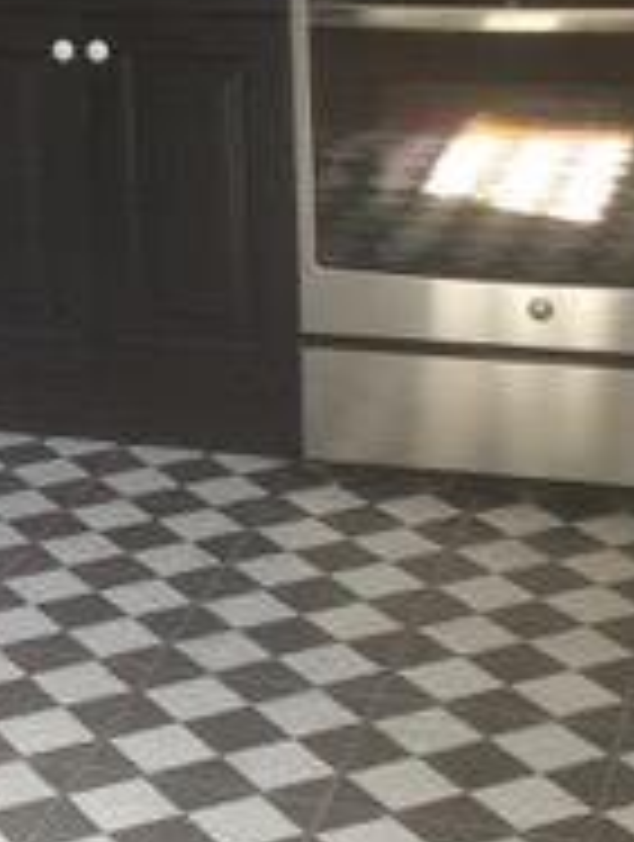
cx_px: -99
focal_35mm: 99
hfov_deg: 14.6
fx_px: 2409
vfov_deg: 19.2
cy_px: 0
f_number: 2.2
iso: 50
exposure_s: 1/30
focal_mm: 4.15
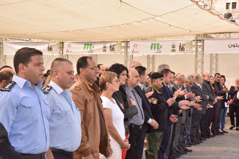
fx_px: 564
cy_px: 80
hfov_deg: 23.9
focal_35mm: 85
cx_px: 120
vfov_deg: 16.1
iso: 1600
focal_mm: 85
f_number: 22
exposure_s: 1/250
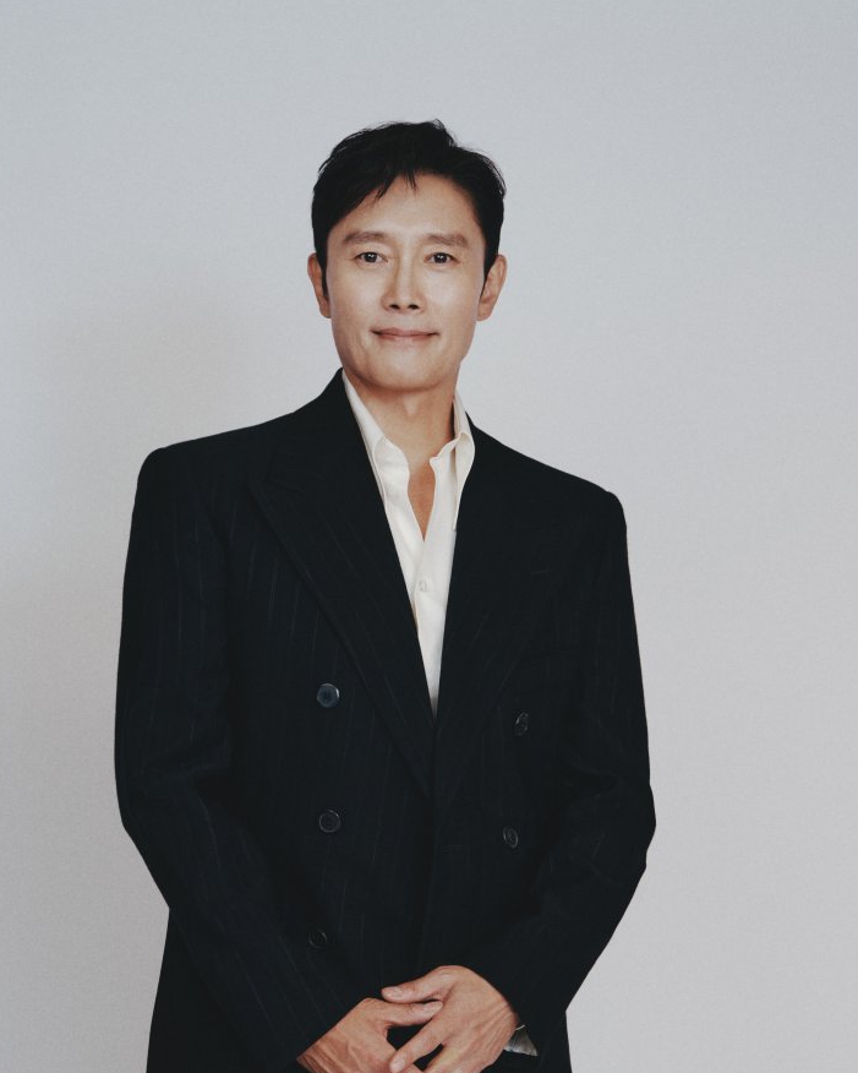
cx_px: 404
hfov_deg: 17.1
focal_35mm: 90
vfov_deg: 21.2
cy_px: 718
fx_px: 2856
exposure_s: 1/125
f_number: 9
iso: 1600
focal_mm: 46.7
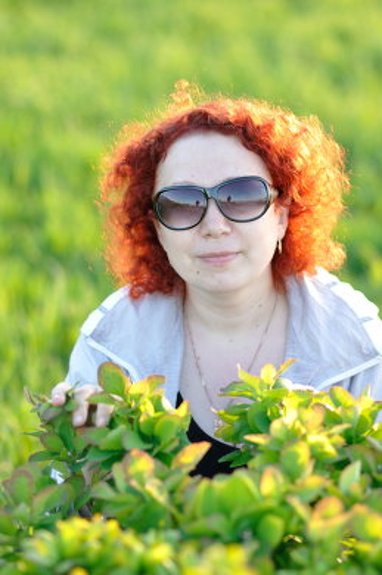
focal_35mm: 128
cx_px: 191
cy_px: 288
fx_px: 2035
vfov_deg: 16.1
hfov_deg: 10.7
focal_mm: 85
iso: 200
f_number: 2.2
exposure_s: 1/200
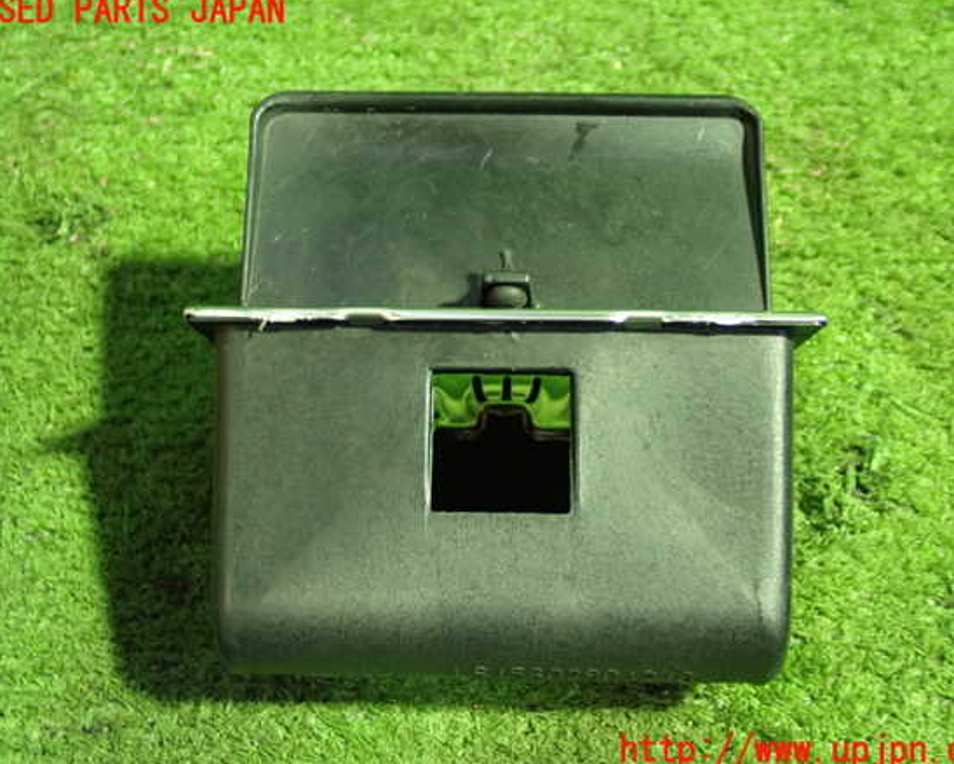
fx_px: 1328
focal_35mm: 47
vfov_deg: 32.1
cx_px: 491
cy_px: 381
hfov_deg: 39.5
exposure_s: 1/20
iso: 800
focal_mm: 7.84
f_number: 2.9
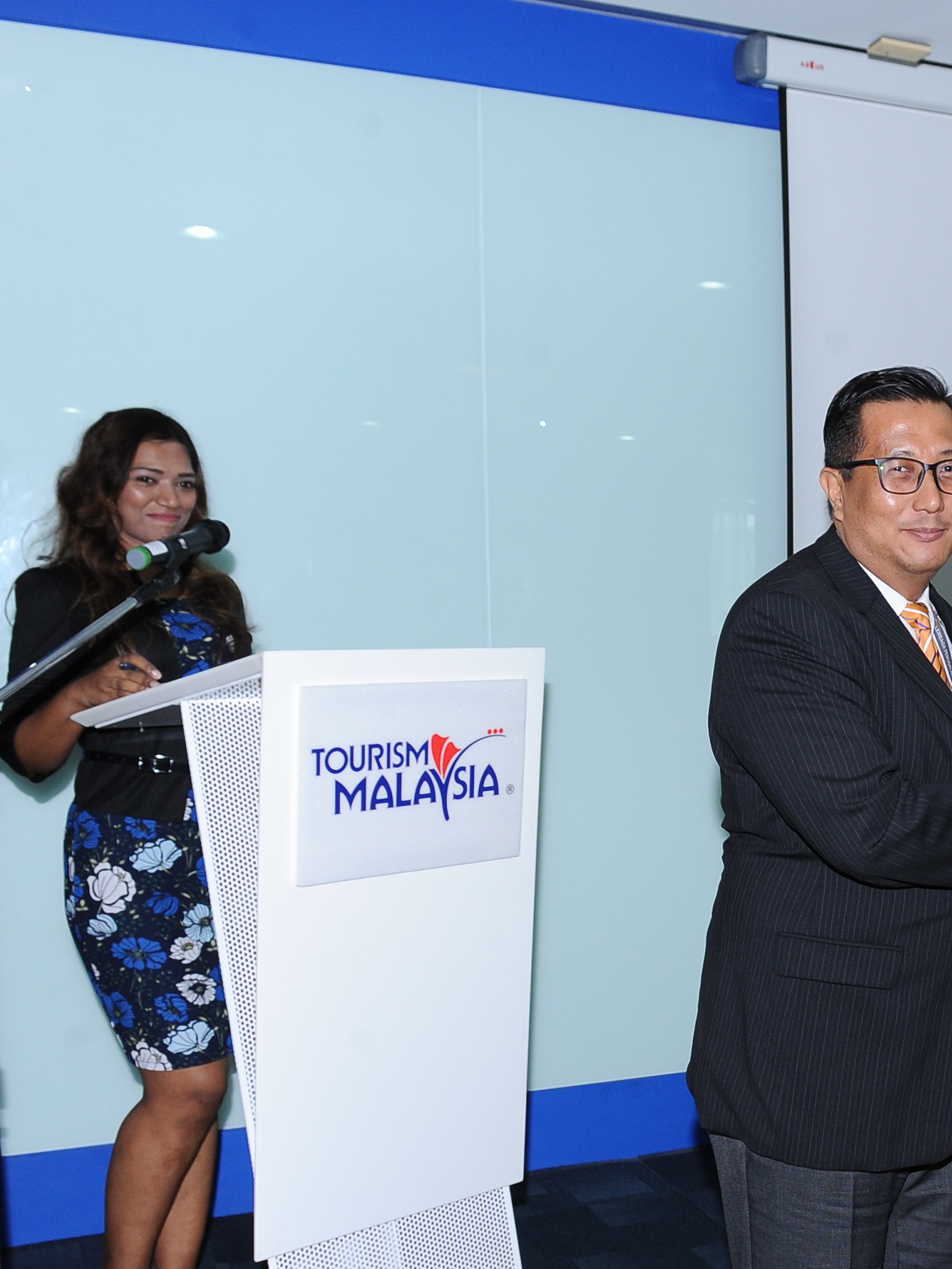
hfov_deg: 28.1
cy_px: 850
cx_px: 991
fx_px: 1760
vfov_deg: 39.2
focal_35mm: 48
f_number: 5.6
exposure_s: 1/125
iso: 800
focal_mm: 24
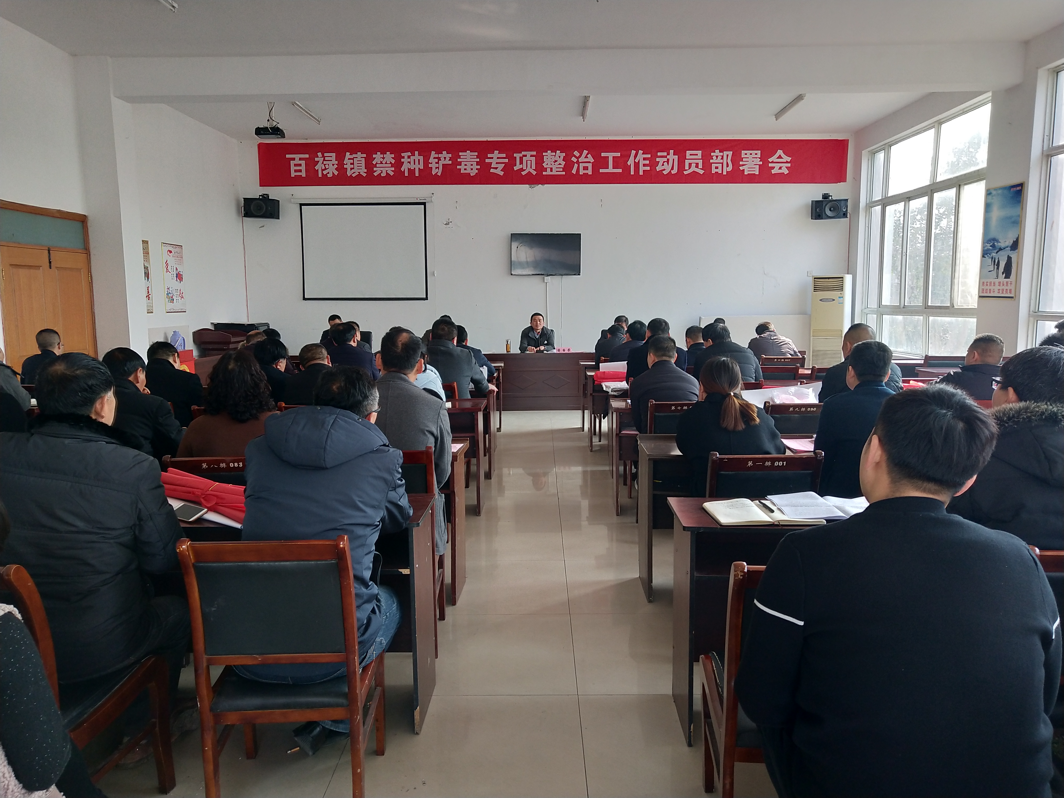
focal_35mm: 30
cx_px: 532
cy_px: 399
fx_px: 922
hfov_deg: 60.0
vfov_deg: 46.8
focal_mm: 3.95
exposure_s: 1/100
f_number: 1.8
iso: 70
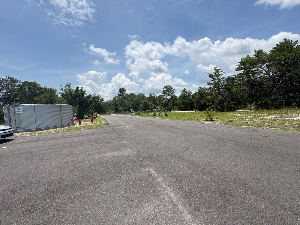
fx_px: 121
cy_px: 112
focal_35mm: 14
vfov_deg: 85.7
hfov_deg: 102.1
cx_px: 150
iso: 50
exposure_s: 1/2874
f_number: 2.2
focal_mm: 2.22
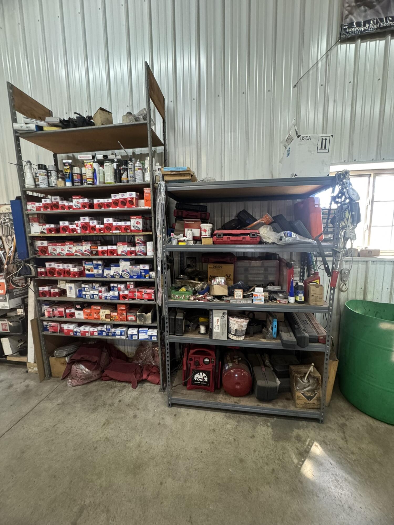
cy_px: 262
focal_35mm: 14
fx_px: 212
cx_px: 197
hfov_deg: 85.7
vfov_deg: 102.1
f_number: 2.2
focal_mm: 2.22
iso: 500
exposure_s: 1/60
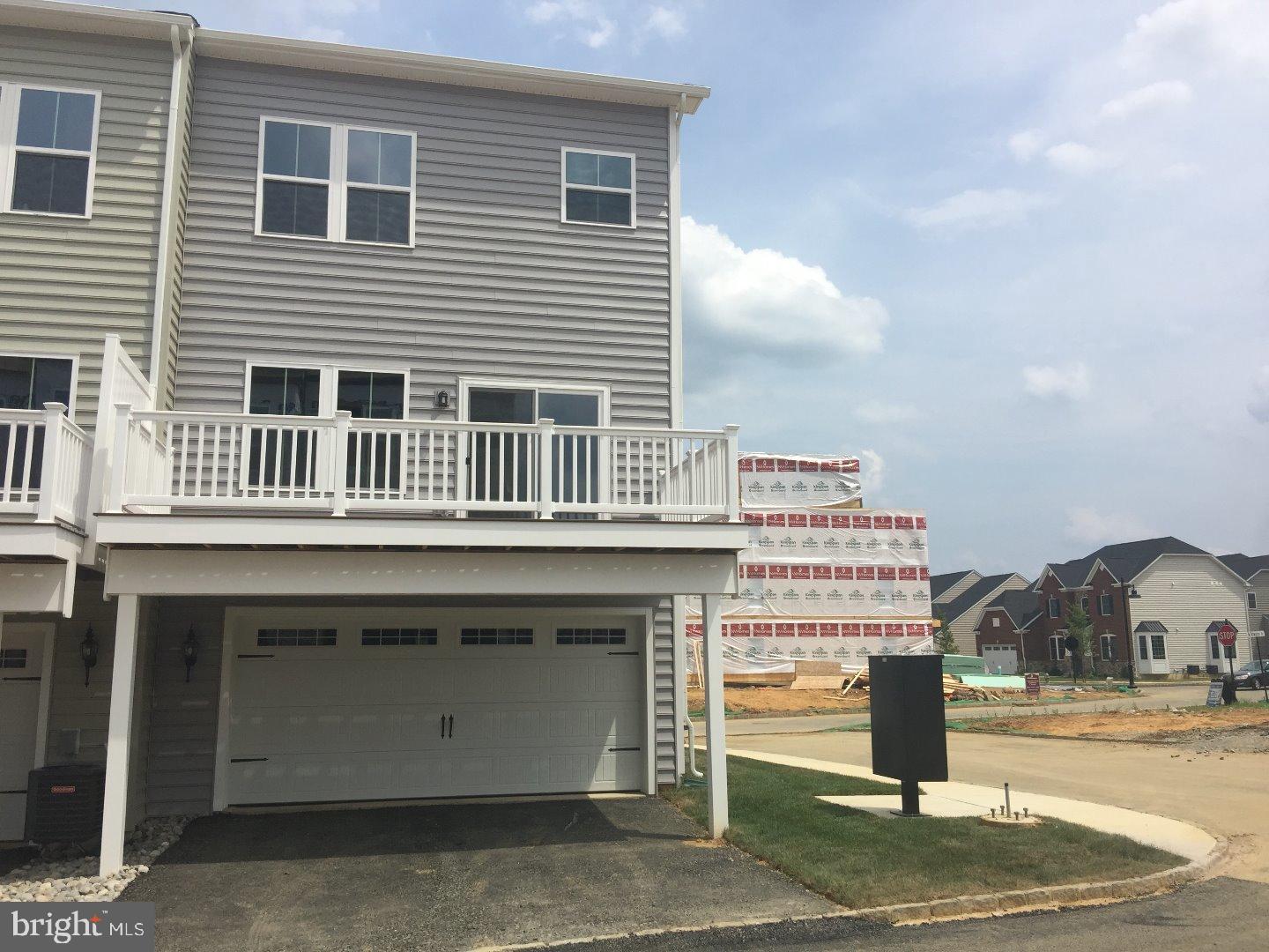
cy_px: 476
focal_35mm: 29
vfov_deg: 48.2
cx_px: 634
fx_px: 1063
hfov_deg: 61.7
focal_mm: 4.15
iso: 32
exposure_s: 1/3049
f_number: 2.2
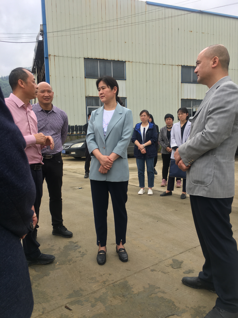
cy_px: 159
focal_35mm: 29
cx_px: 119
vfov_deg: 61.7
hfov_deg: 48.2
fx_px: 266
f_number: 2.2
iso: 25
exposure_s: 1/460
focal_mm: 4.15
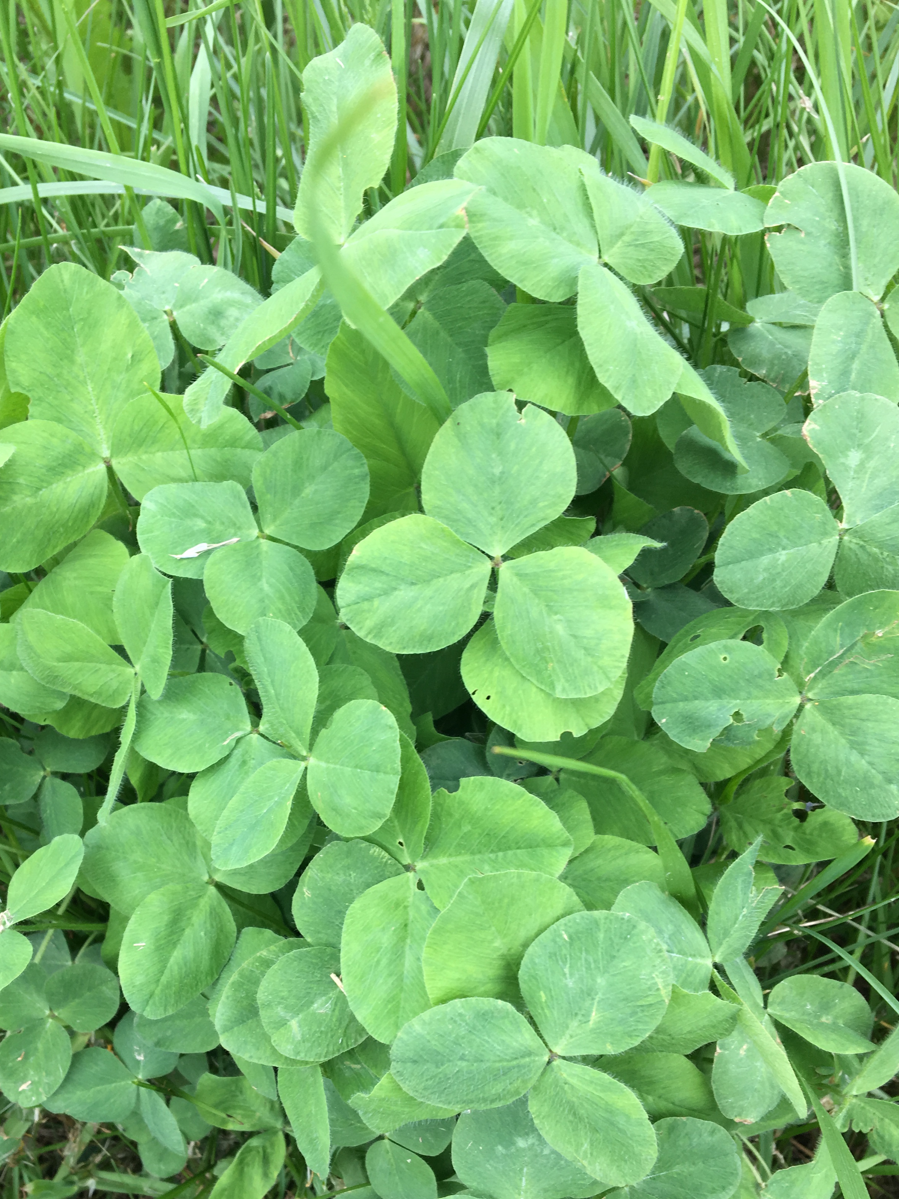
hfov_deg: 38.5
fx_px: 1281
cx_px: 356
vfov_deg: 49.7
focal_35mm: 37
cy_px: 741
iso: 25
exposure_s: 1/187
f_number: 2.2
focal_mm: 4.15
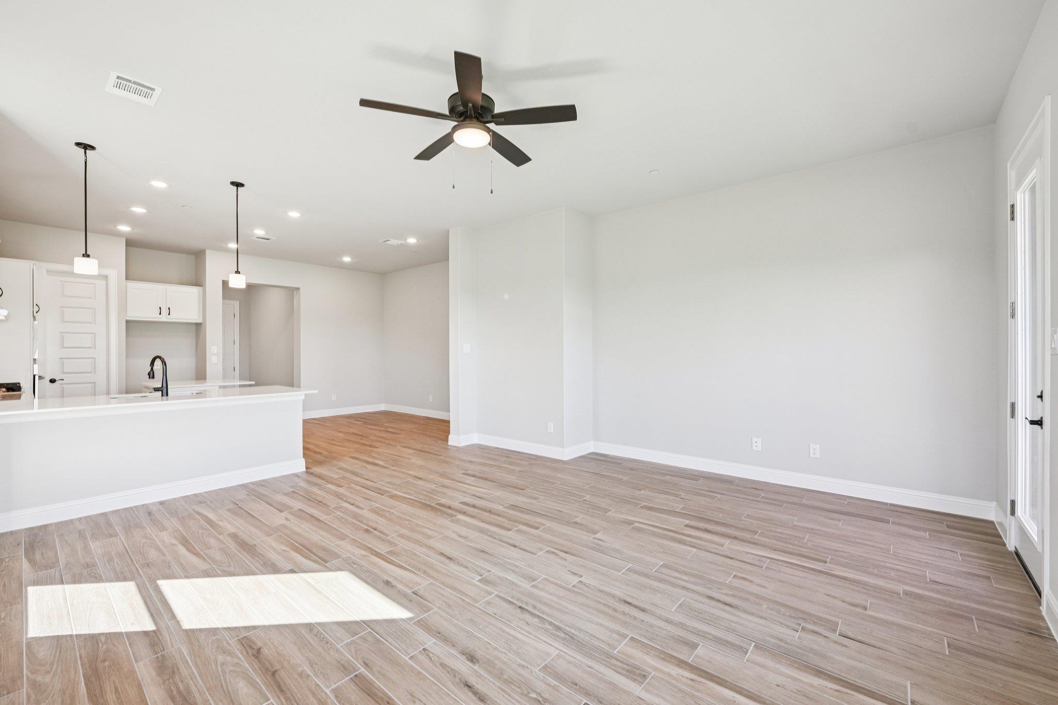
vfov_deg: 77.3
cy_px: 352
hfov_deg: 100.4
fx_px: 441
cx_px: 529
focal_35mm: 15
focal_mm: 15
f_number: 6.7
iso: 100
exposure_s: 1/45
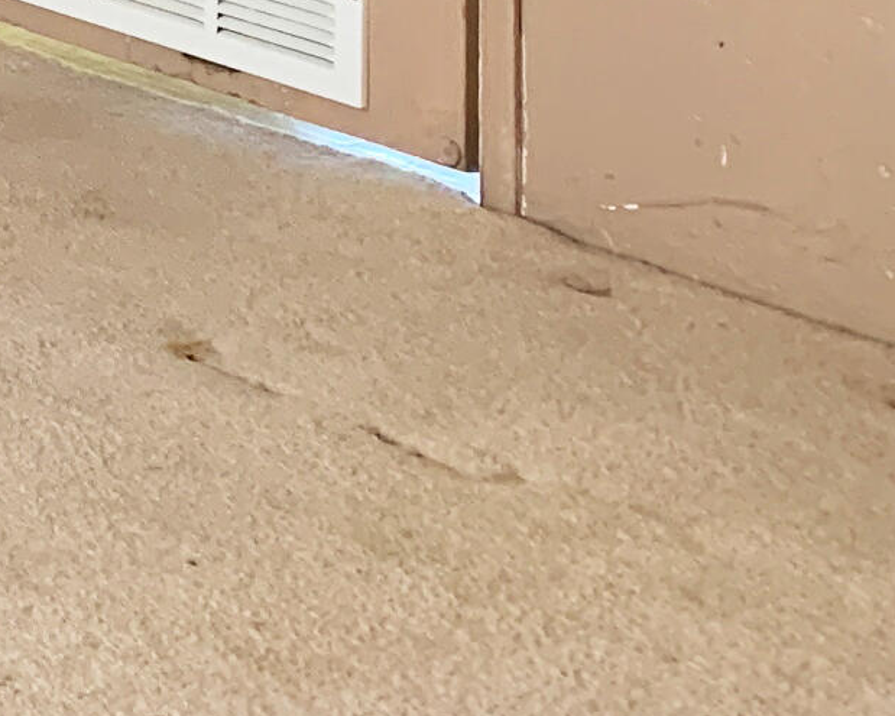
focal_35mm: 123
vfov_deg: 11.1
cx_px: -1110
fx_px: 3258
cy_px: -832
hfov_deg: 12.8
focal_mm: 4.25
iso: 200
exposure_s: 1/60
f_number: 1.8
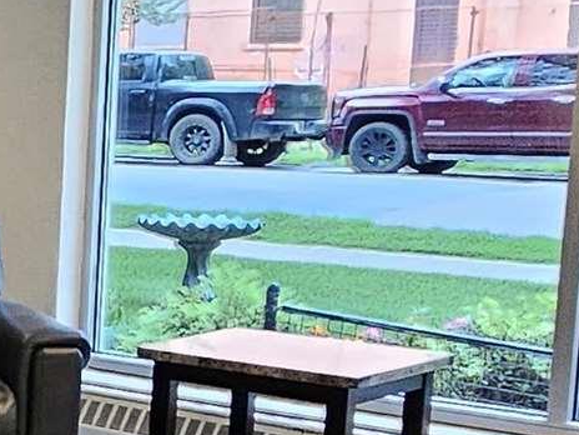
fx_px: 1438
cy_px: 348
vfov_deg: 17.0
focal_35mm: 86
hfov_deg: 16.2
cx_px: -651
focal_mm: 2.2
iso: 320
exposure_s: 1/40
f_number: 2.2
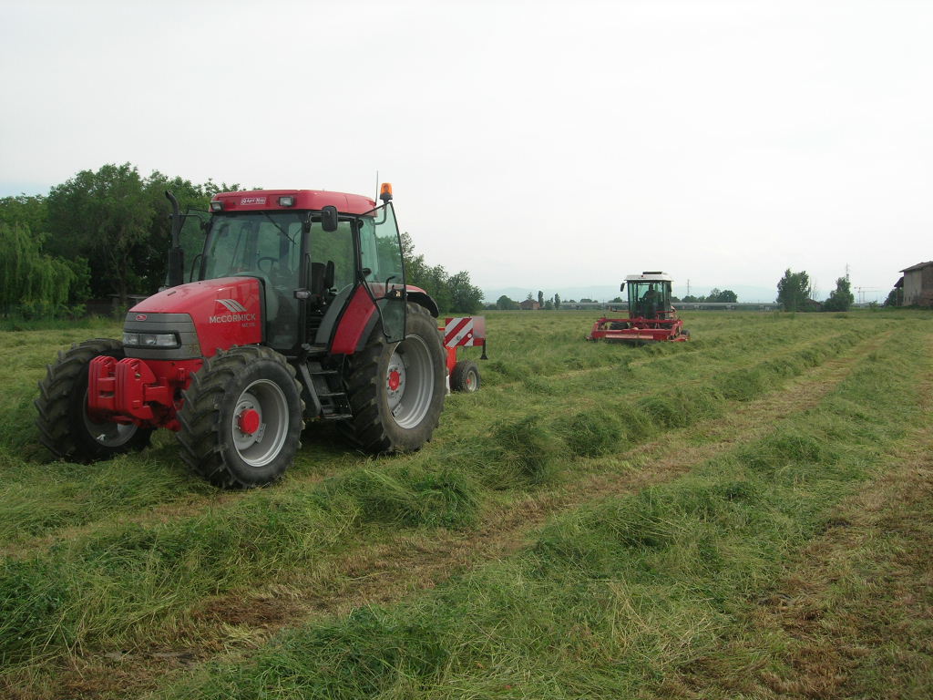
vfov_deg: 37.7
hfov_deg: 49.0
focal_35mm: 38
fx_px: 1024
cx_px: 466
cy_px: 350
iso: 64
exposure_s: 1/440
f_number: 4.8
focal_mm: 7.8
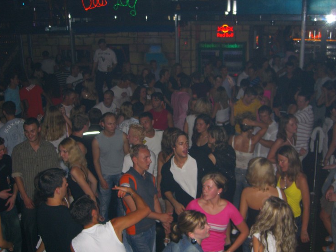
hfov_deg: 45.8
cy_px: 136
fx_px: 398
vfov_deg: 35.1
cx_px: 175
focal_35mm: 41
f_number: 2.8
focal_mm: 7.9
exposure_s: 1/60
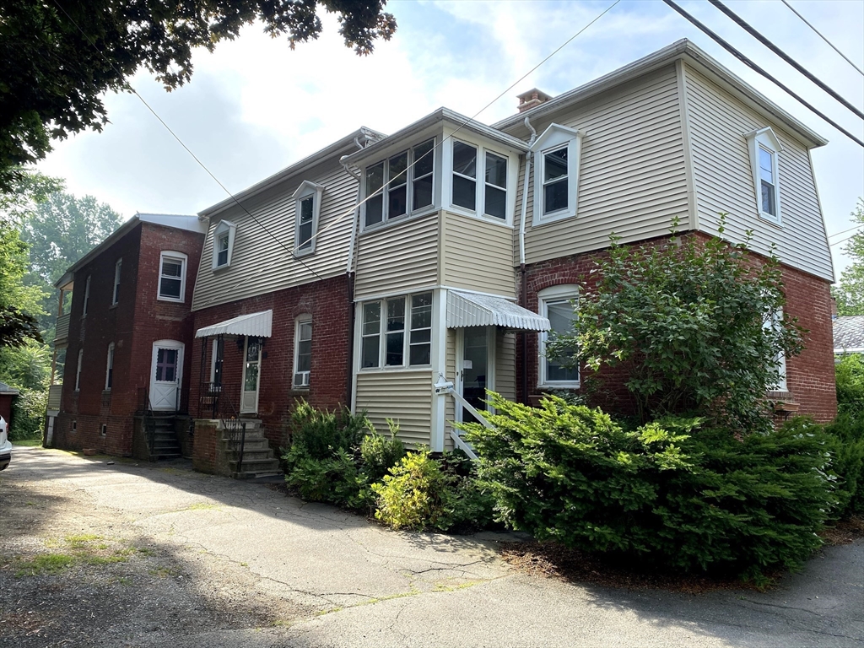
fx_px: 649
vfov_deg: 53.1
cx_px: 432
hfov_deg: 67.3
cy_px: 324
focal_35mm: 26
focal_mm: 4.25
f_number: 1.8
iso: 32
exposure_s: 1/805
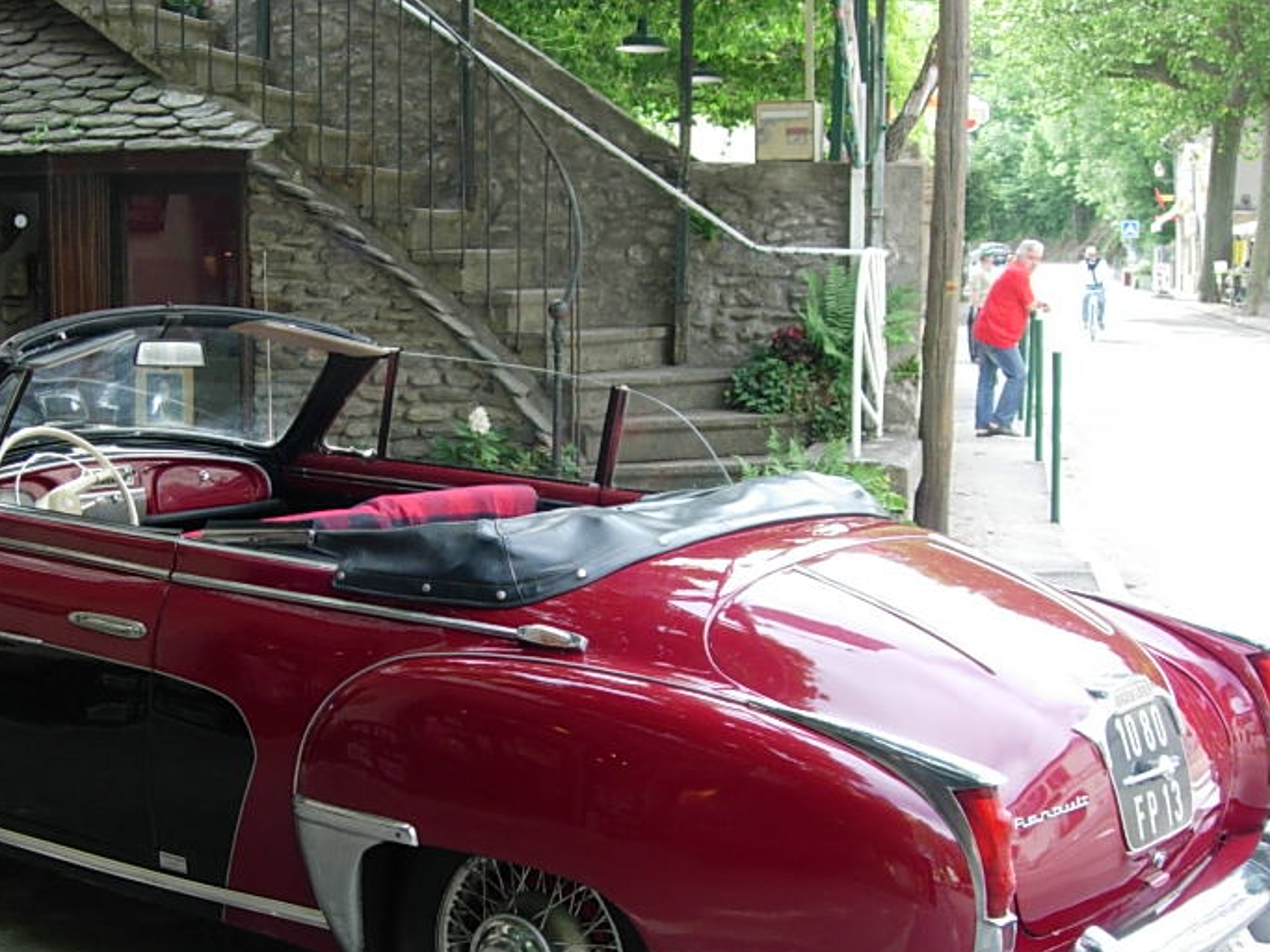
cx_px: 467
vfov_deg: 25.6
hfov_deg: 33.6
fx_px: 2091
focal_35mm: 57
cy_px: 606
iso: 64
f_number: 2.8
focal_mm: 7.8
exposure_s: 1/114
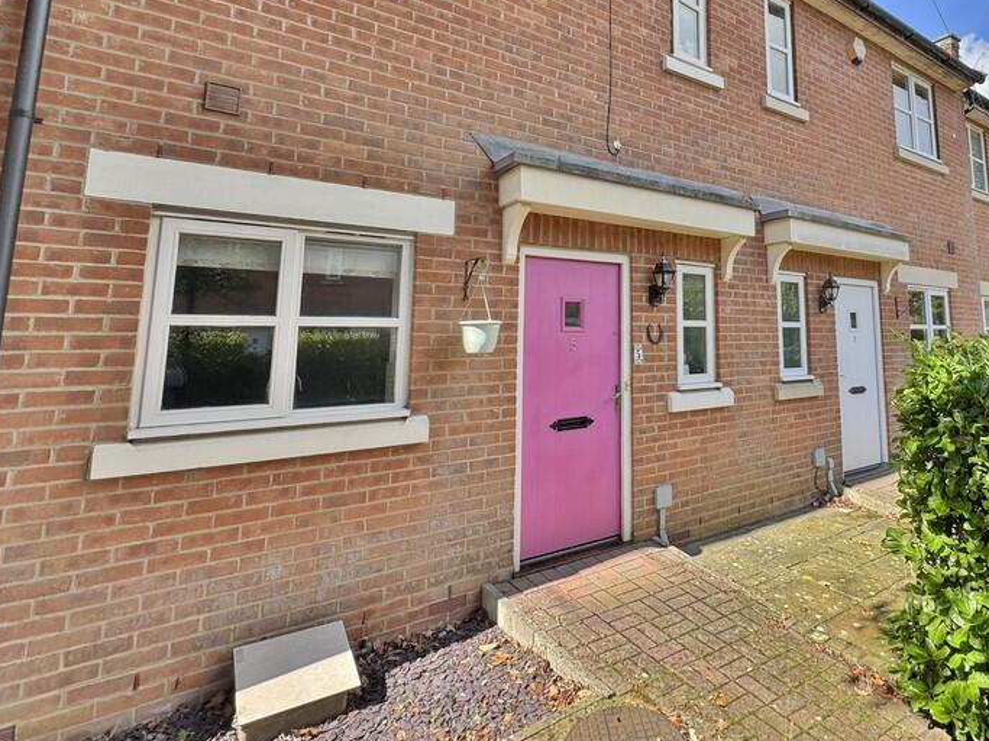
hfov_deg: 76.5
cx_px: 659
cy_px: 259
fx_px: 600
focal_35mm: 21
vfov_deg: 62.2
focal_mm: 2.22
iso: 40
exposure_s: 1/351
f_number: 2.2
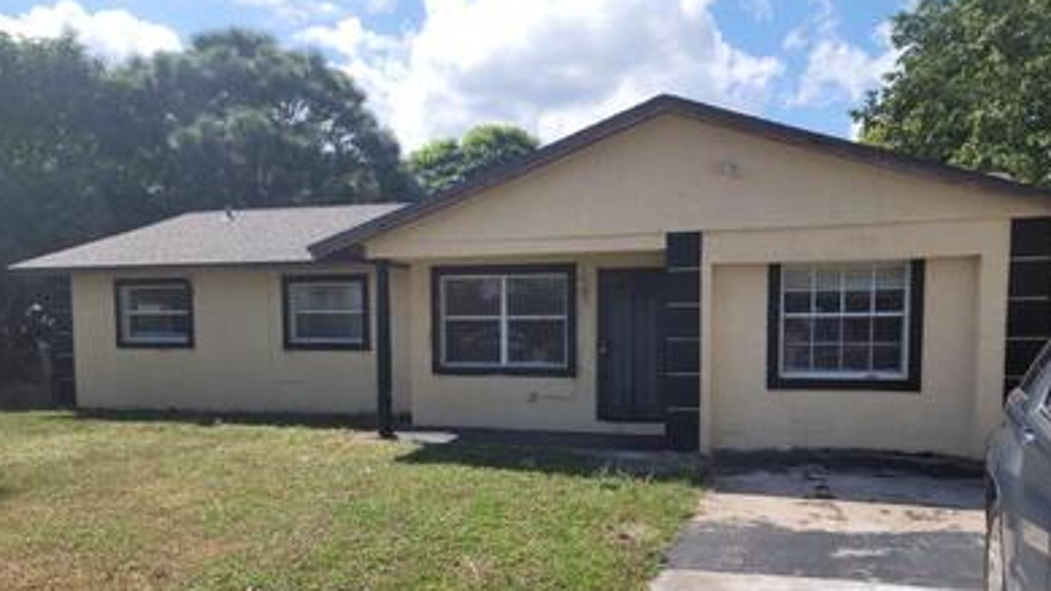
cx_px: 527
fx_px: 780
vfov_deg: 41.2
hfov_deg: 67.9
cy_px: 375
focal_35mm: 28
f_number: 1.8
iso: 20
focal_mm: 7
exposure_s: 1/1108
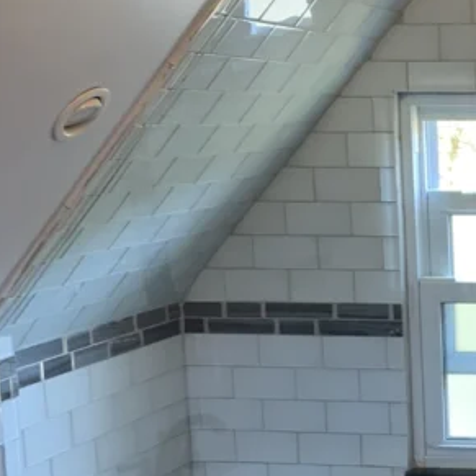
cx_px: 623
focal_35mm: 81
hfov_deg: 19.7
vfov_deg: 21.3
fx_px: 1260
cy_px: 337
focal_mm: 4.25
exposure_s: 1/60
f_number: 1.8
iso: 125
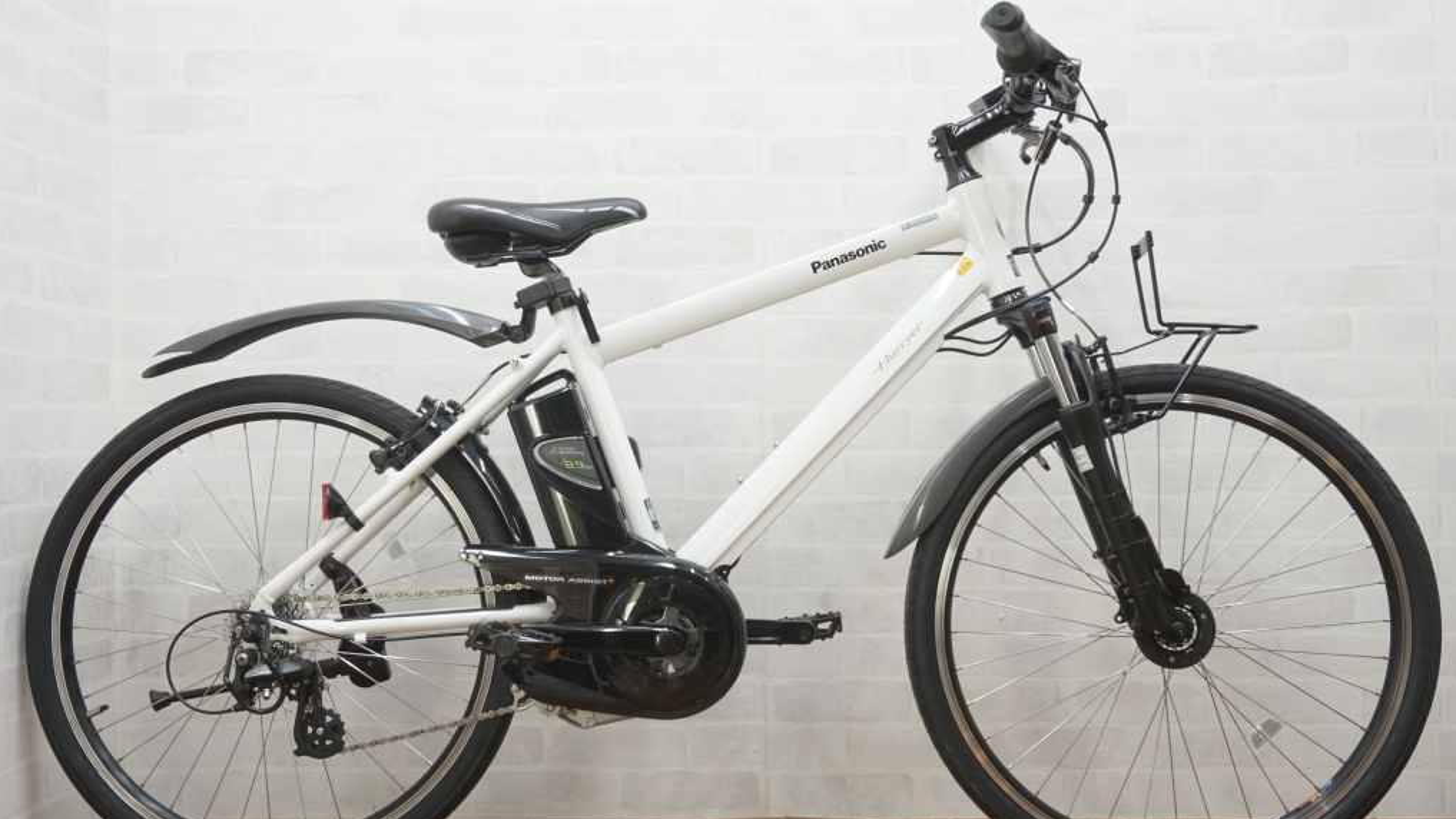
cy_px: 420
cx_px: 730
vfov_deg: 30.0
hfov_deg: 51.0
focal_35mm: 40
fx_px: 1526
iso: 250
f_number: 13
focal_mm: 25
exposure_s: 1/8
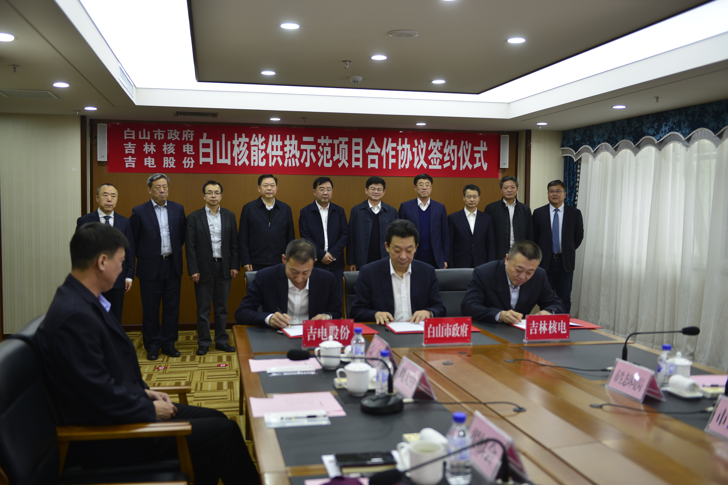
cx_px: 364
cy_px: 242
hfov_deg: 55.8
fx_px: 688
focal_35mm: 34
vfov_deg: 38.9
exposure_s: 1/40
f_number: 2.8
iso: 125
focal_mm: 34
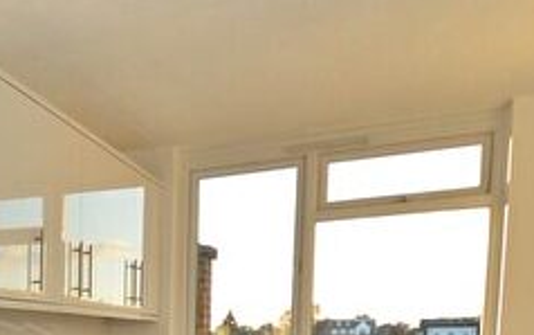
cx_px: -29
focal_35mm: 45
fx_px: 655
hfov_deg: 38.1
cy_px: 435
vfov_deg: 24.9
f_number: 5
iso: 100
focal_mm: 10
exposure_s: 1/100
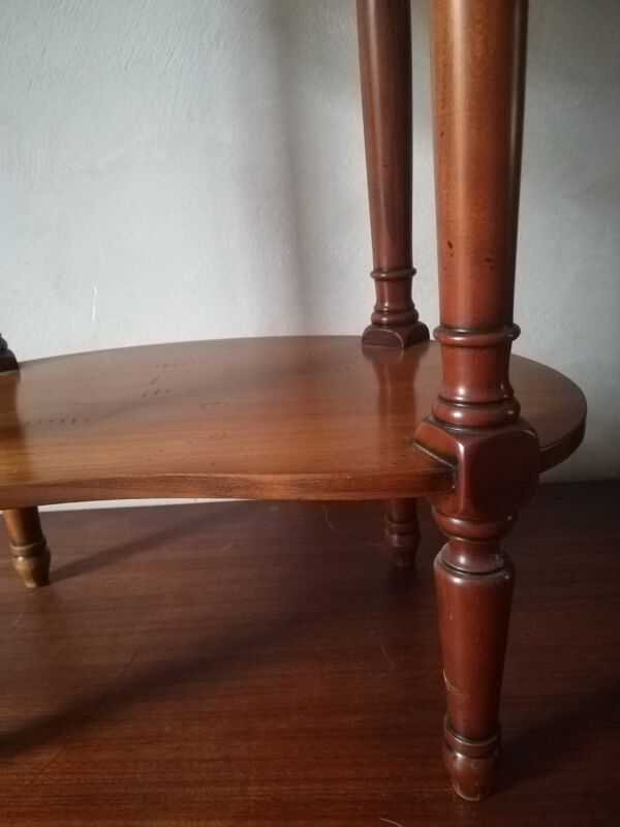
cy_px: 414
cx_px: 310
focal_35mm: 26
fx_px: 621
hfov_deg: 53.1
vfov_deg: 67.3
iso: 1250
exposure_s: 1/14.3
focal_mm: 3.83
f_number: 2.2
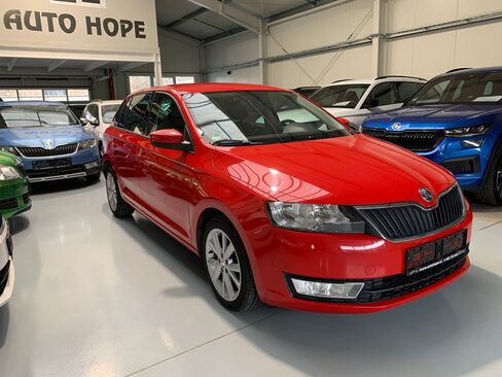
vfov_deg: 53.1
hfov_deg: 67.3
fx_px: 377
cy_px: 188
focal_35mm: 26
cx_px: 251
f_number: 1.8
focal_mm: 4.25
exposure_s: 1/60
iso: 100
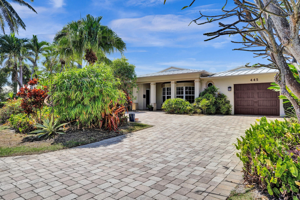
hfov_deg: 76.1
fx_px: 192
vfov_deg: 55.1
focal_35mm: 23
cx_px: 150
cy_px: 100
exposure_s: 1/8000
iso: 800
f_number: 5.6
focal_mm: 23
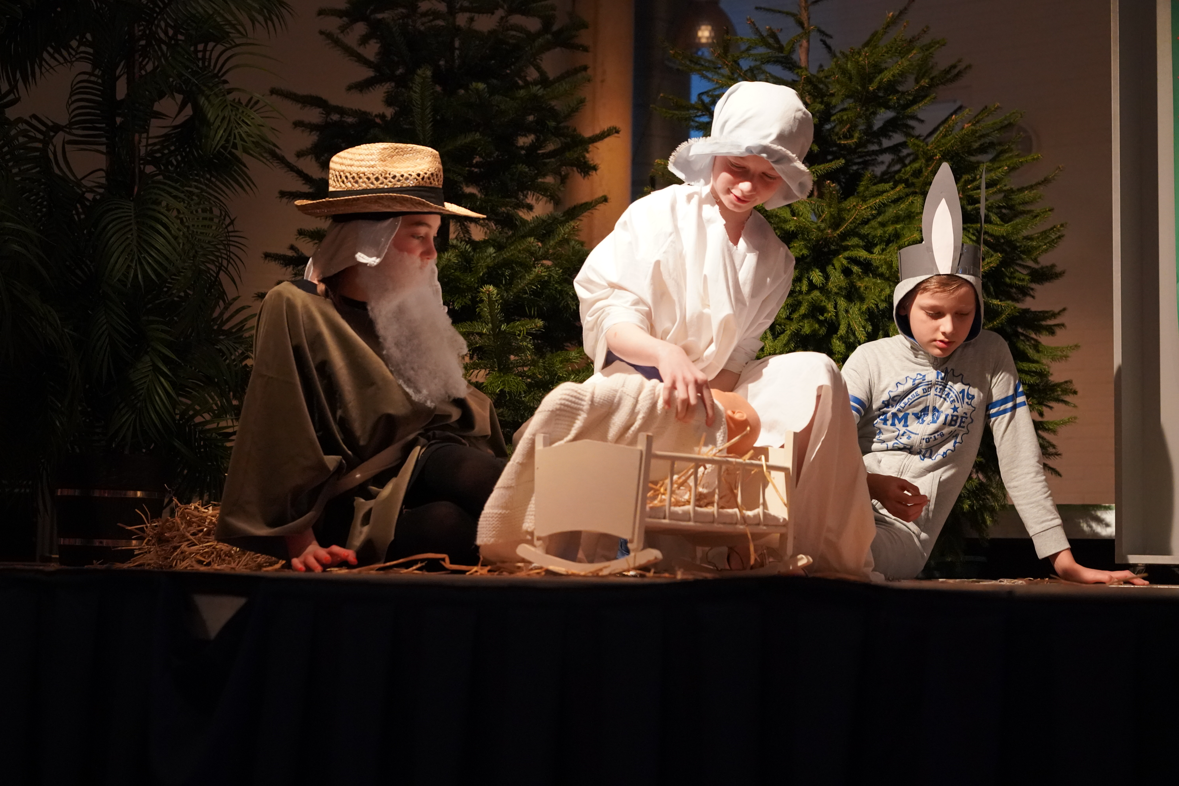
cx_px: 590
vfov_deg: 24.2
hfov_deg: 35.6
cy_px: 393
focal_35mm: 56
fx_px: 1834
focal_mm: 56
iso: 6400
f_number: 4
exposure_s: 1/160
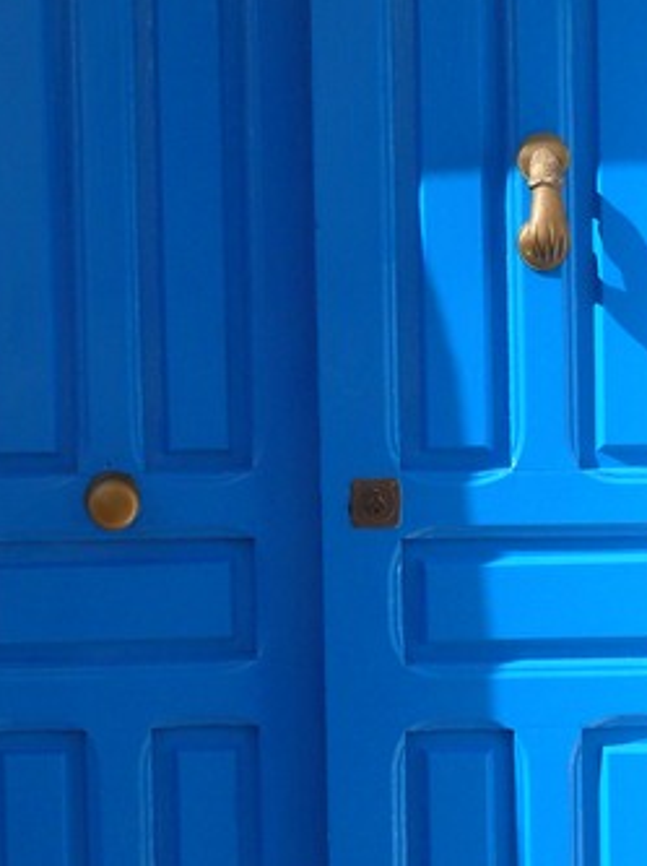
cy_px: 413
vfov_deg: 18.6
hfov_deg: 13.9
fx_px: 2647
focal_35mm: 106
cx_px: 252
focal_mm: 10
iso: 100
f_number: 4
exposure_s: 1/250
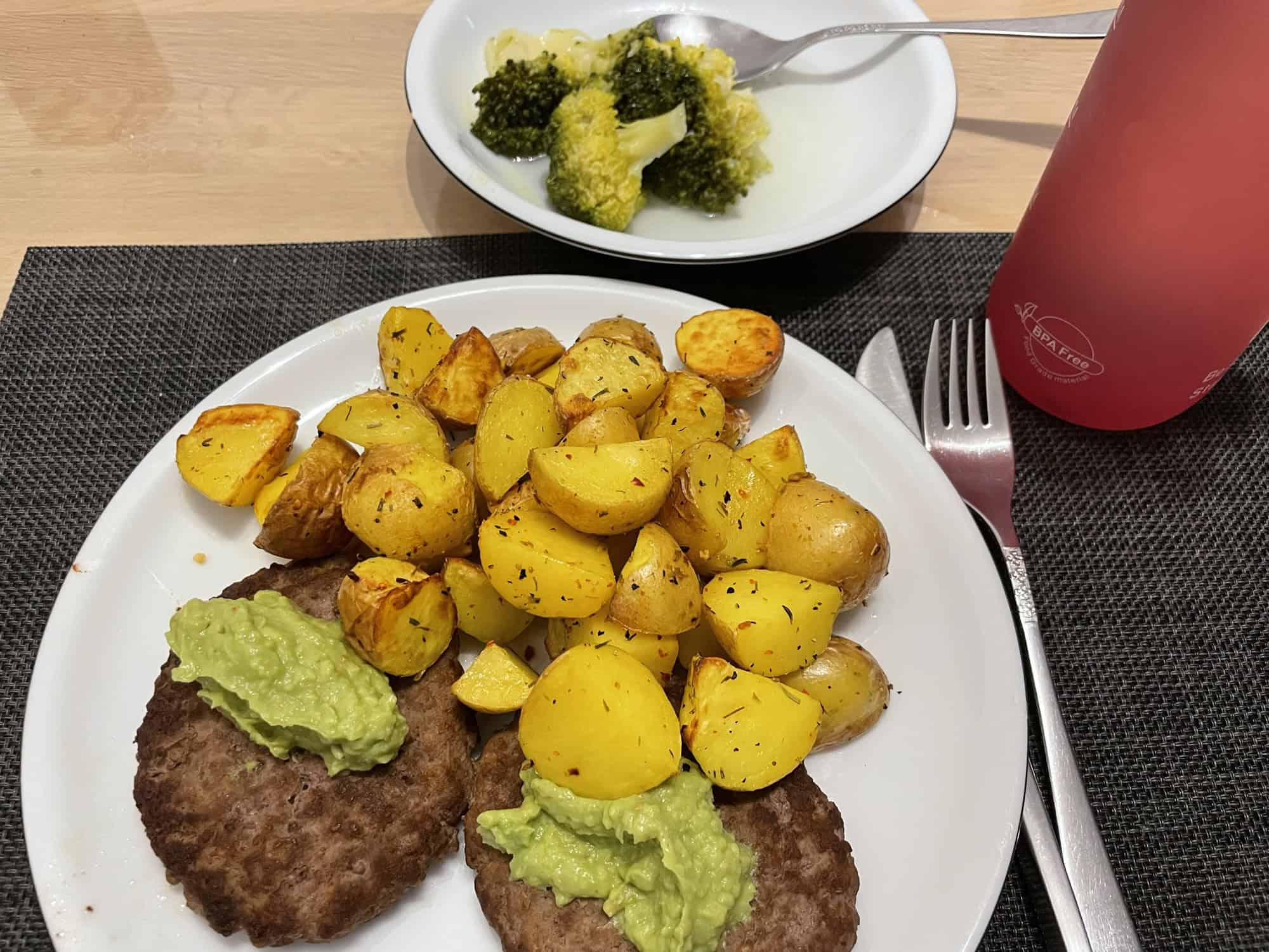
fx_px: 953
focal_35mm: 26
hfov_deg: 67.3
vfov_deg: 53.1
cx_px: 634
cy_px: 476
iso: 320
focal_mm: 4.2
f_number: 1.6
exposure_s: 1/50
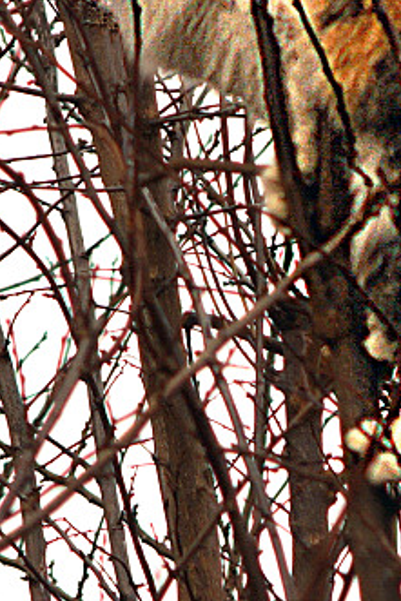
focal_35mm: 543
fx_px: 9062
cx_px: 317
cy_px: 80
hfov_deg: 2.5
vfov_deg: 3.8
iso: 100
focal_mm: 150
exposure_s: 1/1600
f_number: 3.5
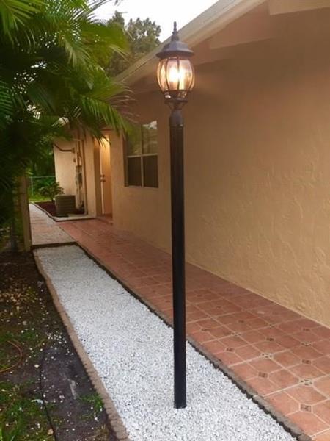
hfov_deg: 48.2
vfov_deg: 61.7
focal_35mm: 29
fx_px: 369
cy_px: 220
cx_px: 165
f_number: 2.2
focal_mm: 4.15
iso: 32
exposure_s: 1/30
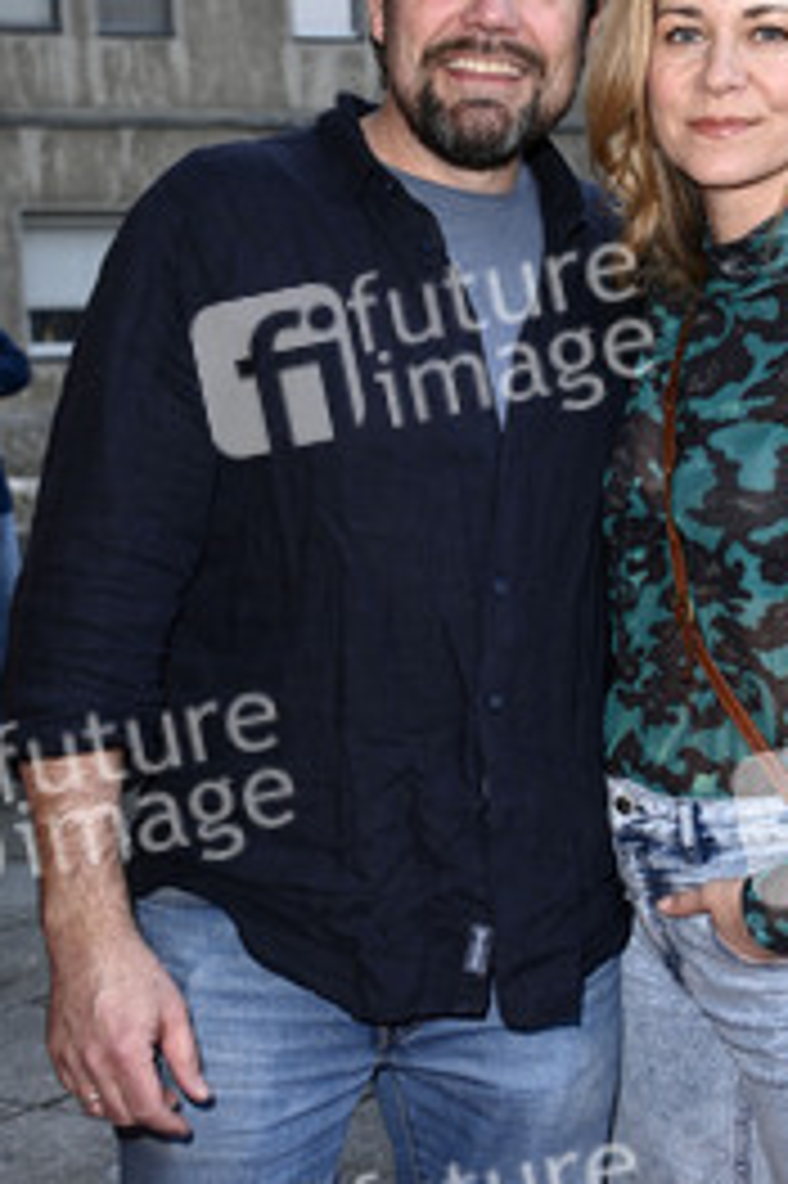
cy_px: 576
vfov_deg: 30.1
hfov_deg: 20.2
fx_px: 2203
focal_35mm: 67
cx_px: 554
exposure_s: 1/160
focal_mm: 44
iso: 1600
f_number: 5.6
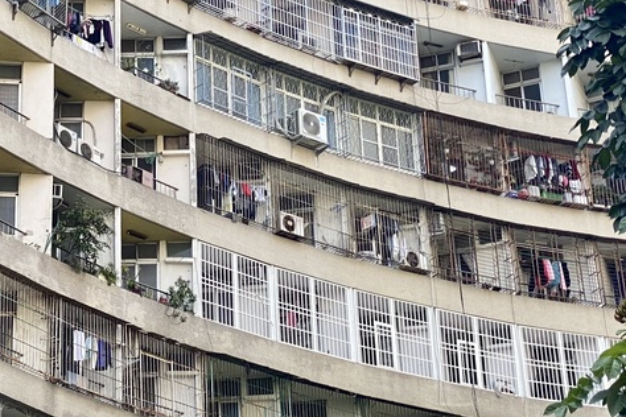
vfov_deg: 11.9
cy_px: 41
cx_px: 92
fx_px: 1982
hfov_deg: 17.7
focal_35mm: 114
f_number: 2
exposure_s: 1/261
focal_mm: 6
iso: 20
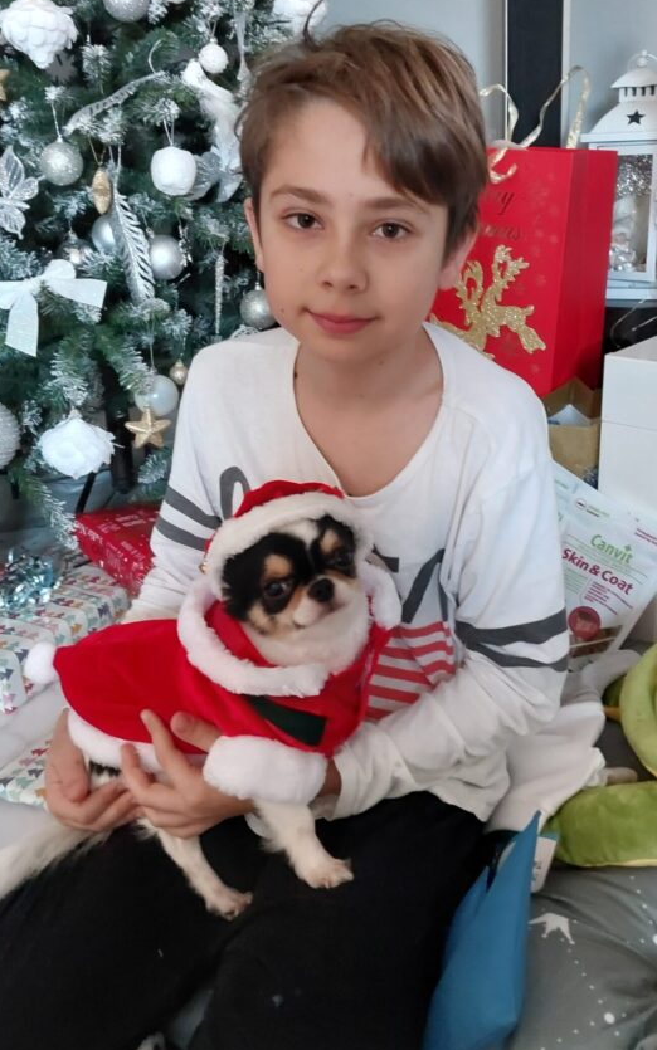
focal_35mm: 39
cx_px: 395
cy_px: 434
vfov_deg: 50.1
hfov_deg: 32.7
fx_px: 1117
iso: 800
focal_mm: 4.6
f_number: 1.8
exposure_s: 1/24
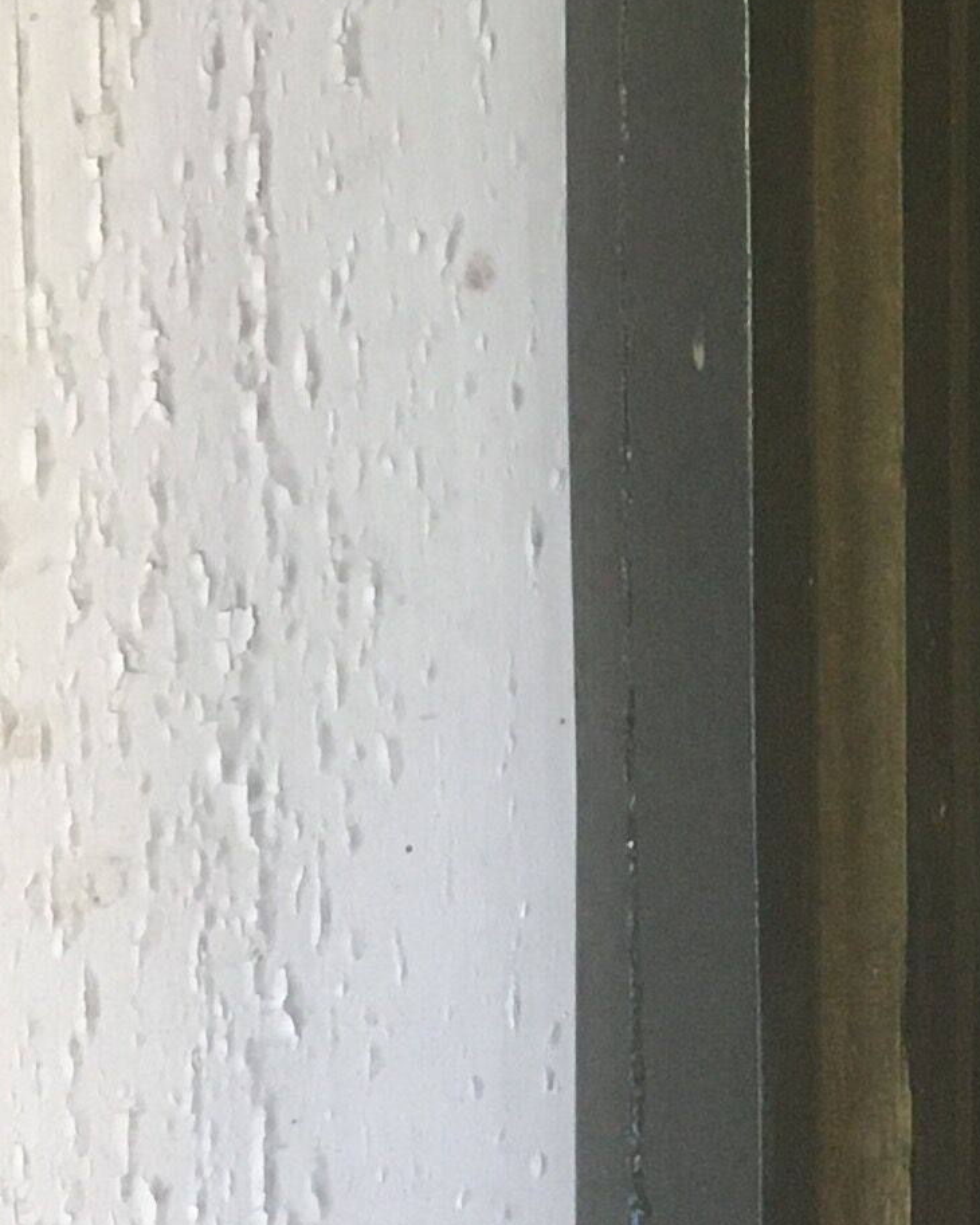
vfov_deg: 14.8
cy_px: -294
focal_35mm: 125
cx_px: 1289
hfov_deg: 12.0
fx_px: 4533
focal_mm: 4.15
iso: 200
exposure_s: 1/33
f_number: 2.2
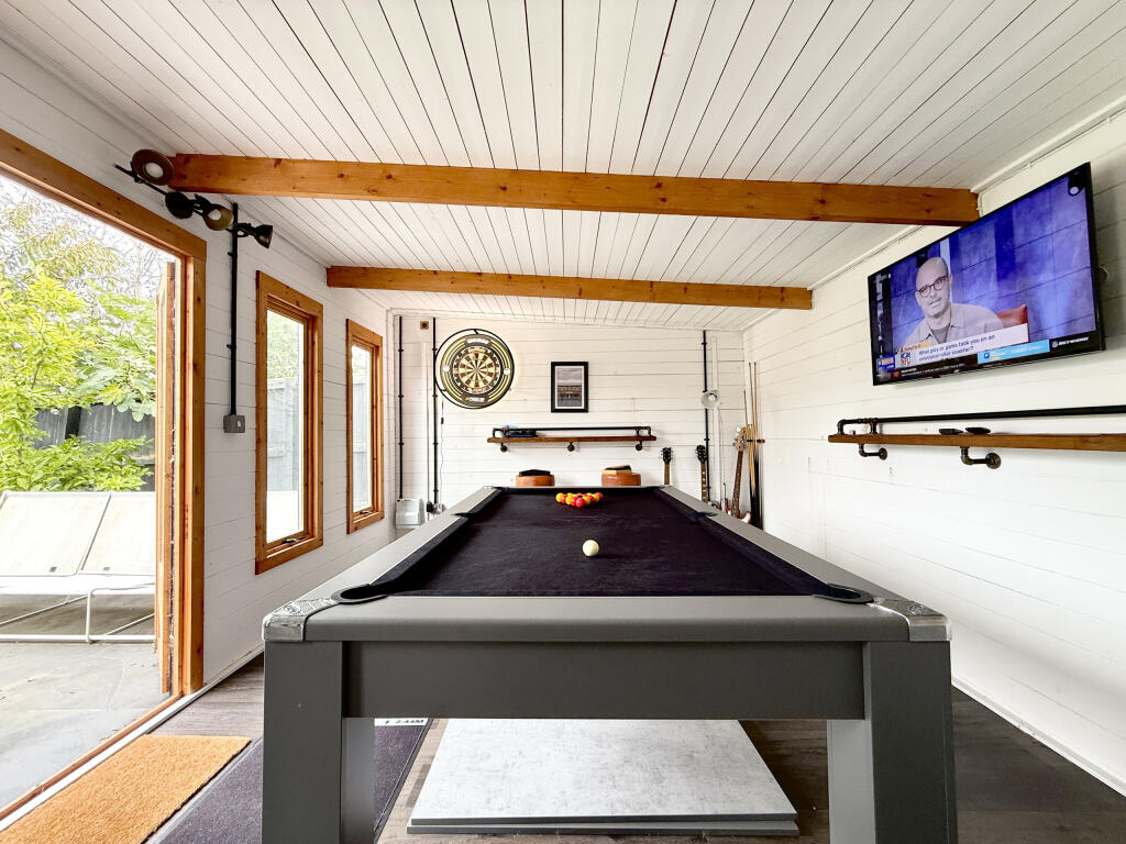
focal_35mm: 14
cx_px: 563
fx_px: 455
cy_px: 422
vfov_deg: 85.7
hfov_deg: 102.1
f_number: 2.2
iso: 125
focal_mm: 2.22
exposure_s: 1/99
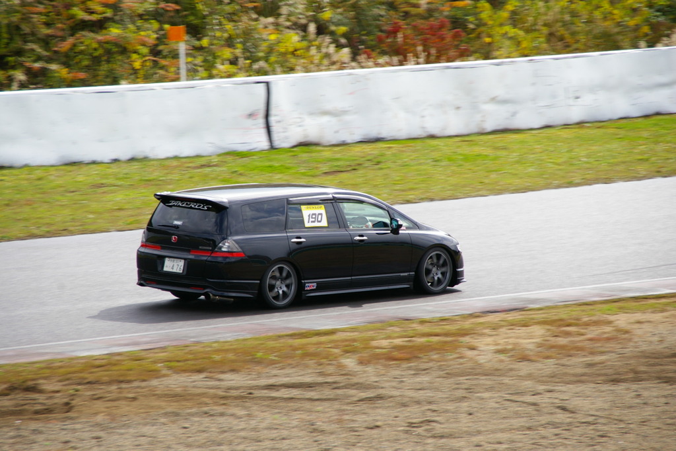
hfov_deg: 8.1
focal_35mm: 255
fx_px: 4787
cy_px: 226
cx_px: 338
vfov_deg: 5.4
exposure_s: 1/250
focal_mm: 170
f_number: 8
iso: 200
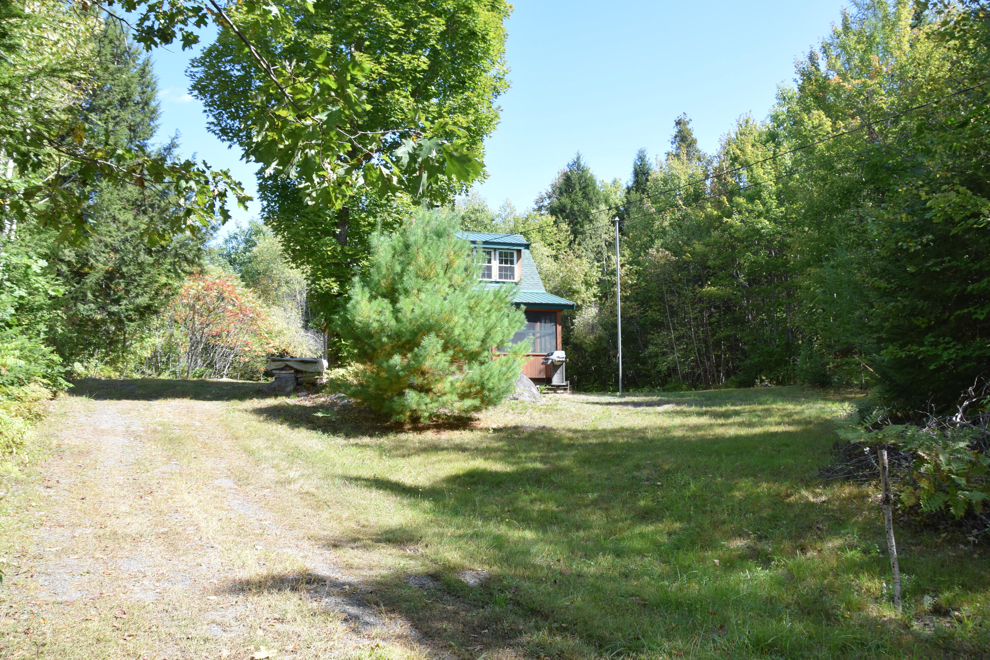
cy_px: 330
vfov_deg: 47.9
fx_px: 742
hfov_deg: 67.4
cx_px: 495
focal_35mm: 27
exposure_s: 1/250
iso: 360
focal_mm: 18
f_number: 8
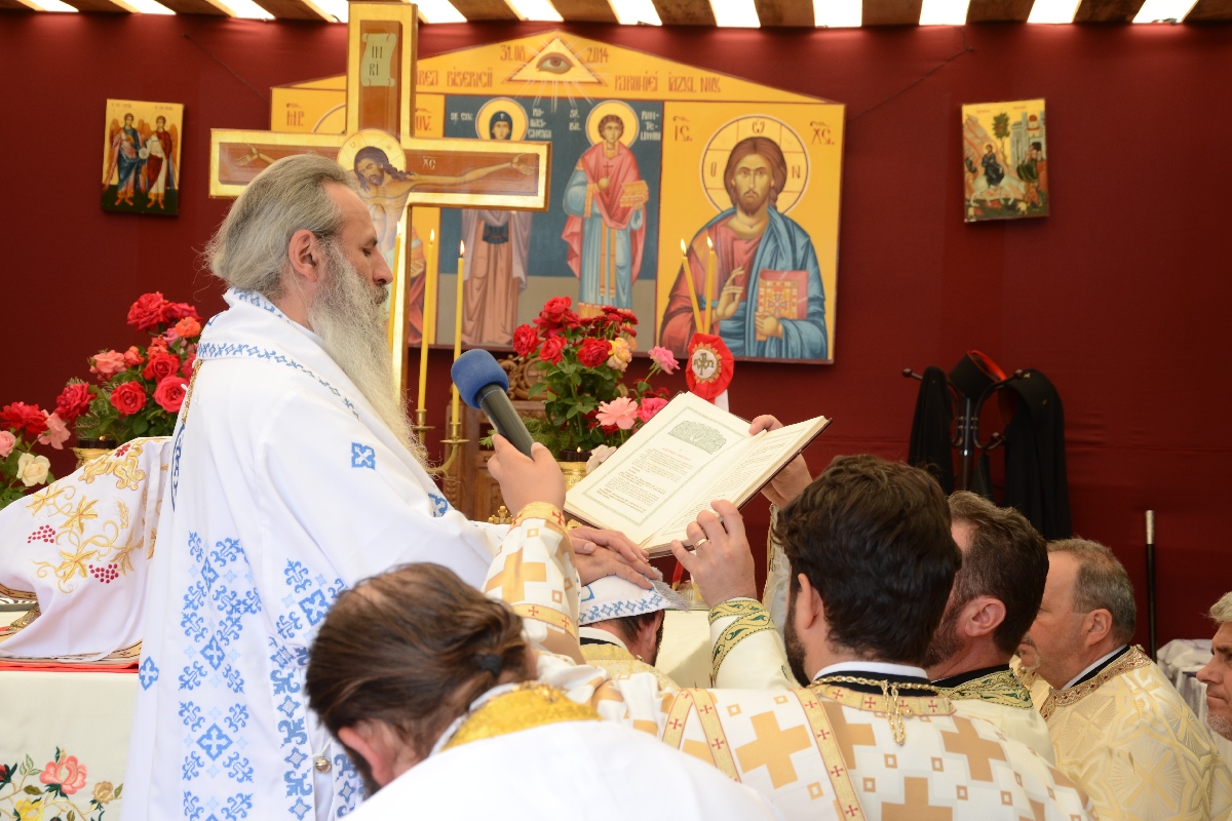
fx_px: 2310
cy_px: 410
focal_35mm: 68
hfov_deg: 29.9
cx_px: 616
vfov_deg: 20.2
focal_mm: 45
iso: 160
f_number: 5.6
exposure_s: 1/80
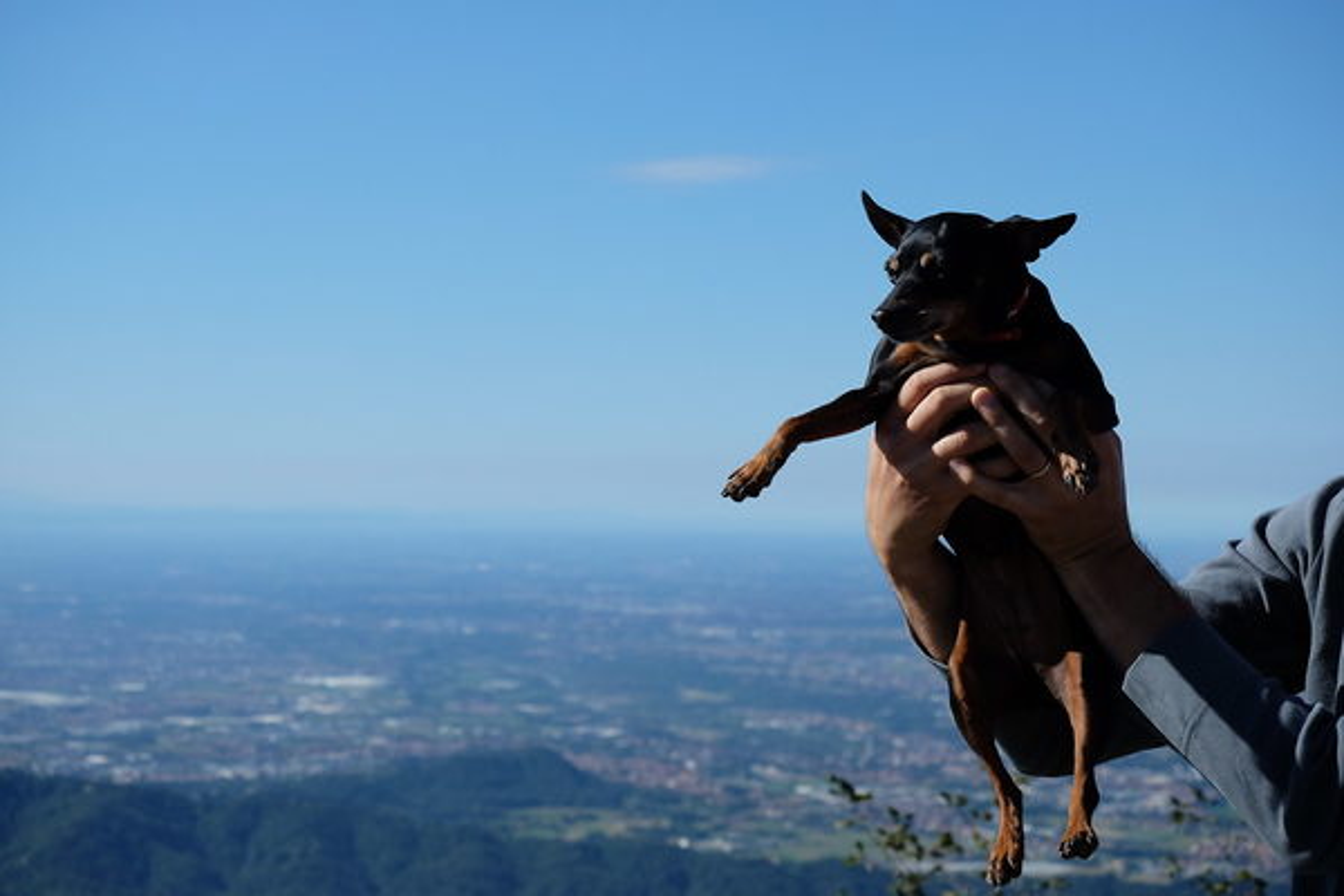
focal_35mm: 75
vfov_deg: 18.2
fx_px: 2800
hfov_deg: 27.0
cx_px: 672
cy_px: 448
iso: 400
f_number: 6.4
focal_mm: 50
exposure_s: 1/2000
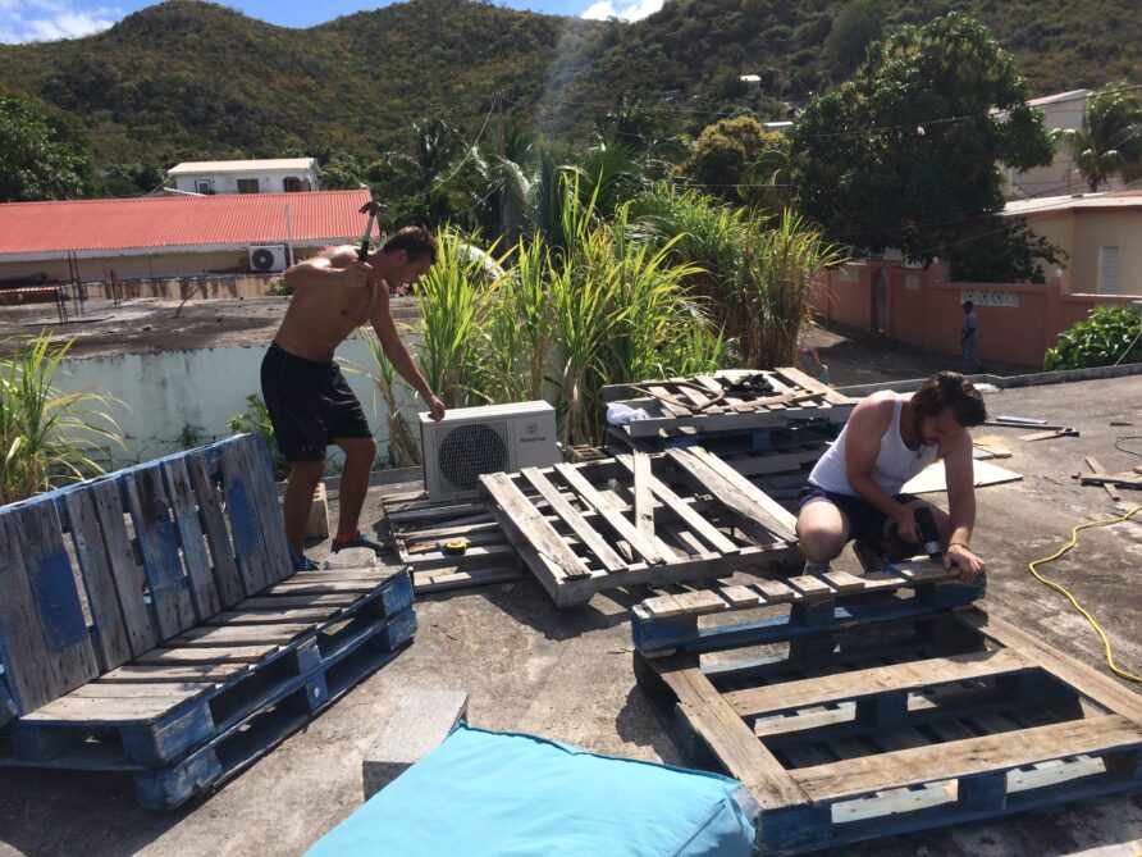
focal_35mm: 29
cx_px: 571
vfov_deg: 48.2
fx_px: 957
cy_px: 428
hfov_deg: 61.7
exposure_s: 1/3731
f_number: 2.2
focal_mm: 4.15
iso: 32
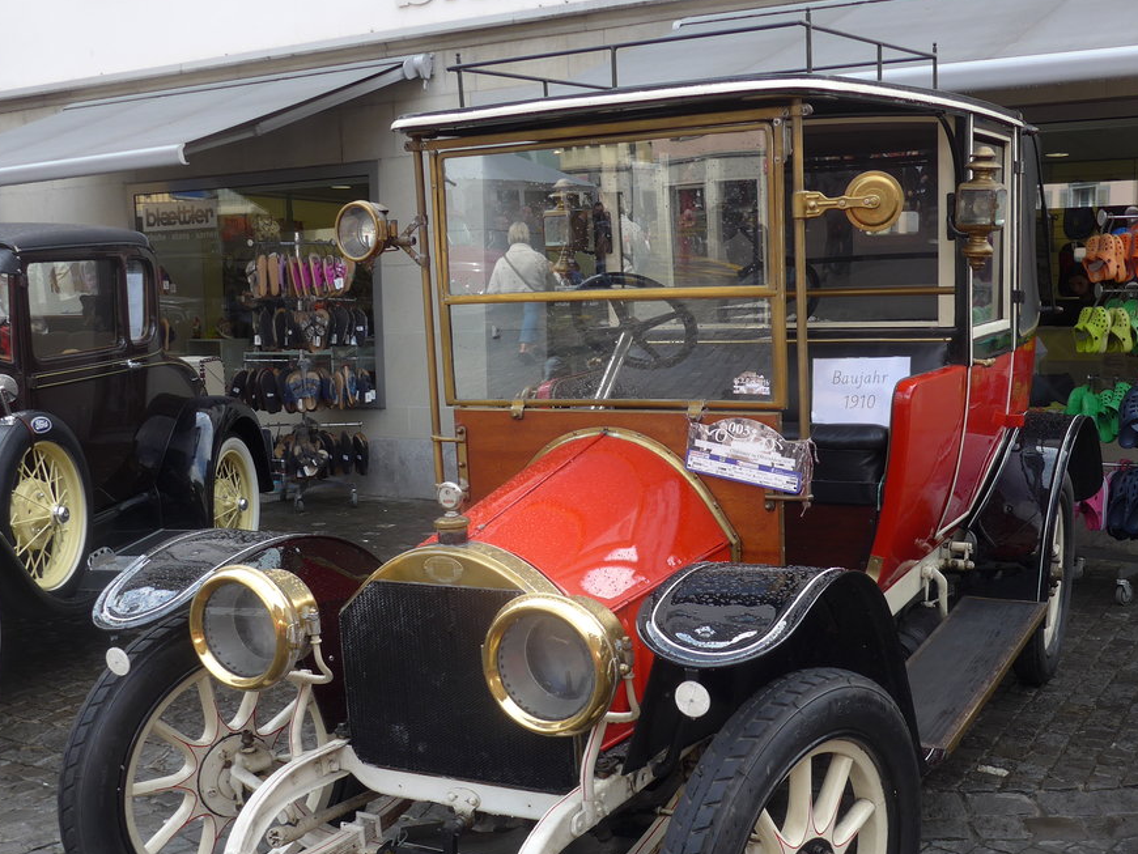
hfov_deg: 46.7
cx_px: 619
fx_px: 1315
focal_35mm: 40
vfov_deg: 35.8
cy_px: 538
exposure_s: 1/250
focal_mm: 6
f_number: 2.8
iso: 80
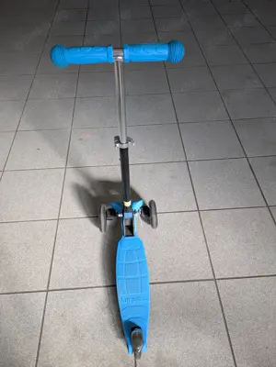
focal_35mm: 25
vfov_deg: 69.4
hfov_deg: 54.9
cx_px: 138
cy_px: 184
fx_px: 266
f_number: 1.89
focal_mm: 5.43
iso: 103
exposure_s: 1/100
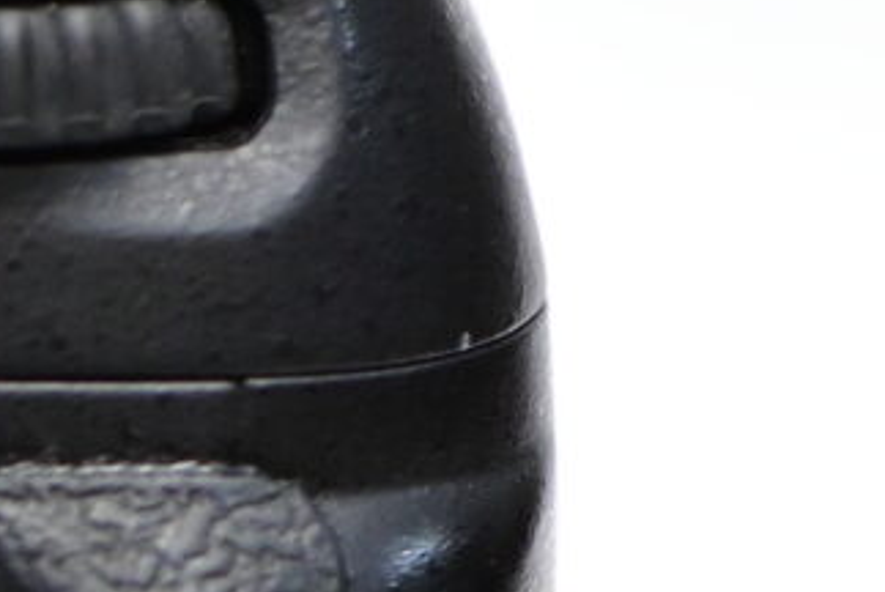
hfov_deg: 2.5
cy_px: 848
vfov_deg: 1.7
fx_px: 20447
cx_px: -1658
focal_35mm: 831
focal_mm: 105
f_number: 5.6
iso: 1600
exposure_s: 1/50
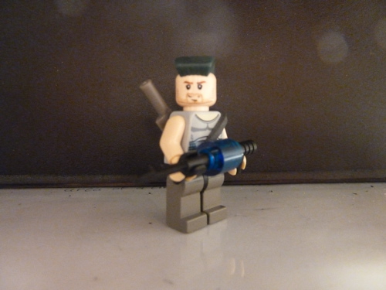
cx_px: 193
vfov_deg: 54.9
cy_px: 145
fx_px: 279
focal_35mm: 25
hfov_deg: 69.4
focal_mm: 4.1
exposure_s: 1/8
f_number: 3.3
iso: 1000
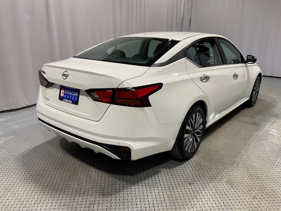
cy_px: 106
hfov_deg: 61.7
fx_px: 235
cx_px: 140
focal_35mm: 29
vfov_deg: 48.2
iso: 50
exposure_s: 1/100
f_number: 1.8
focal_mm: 3
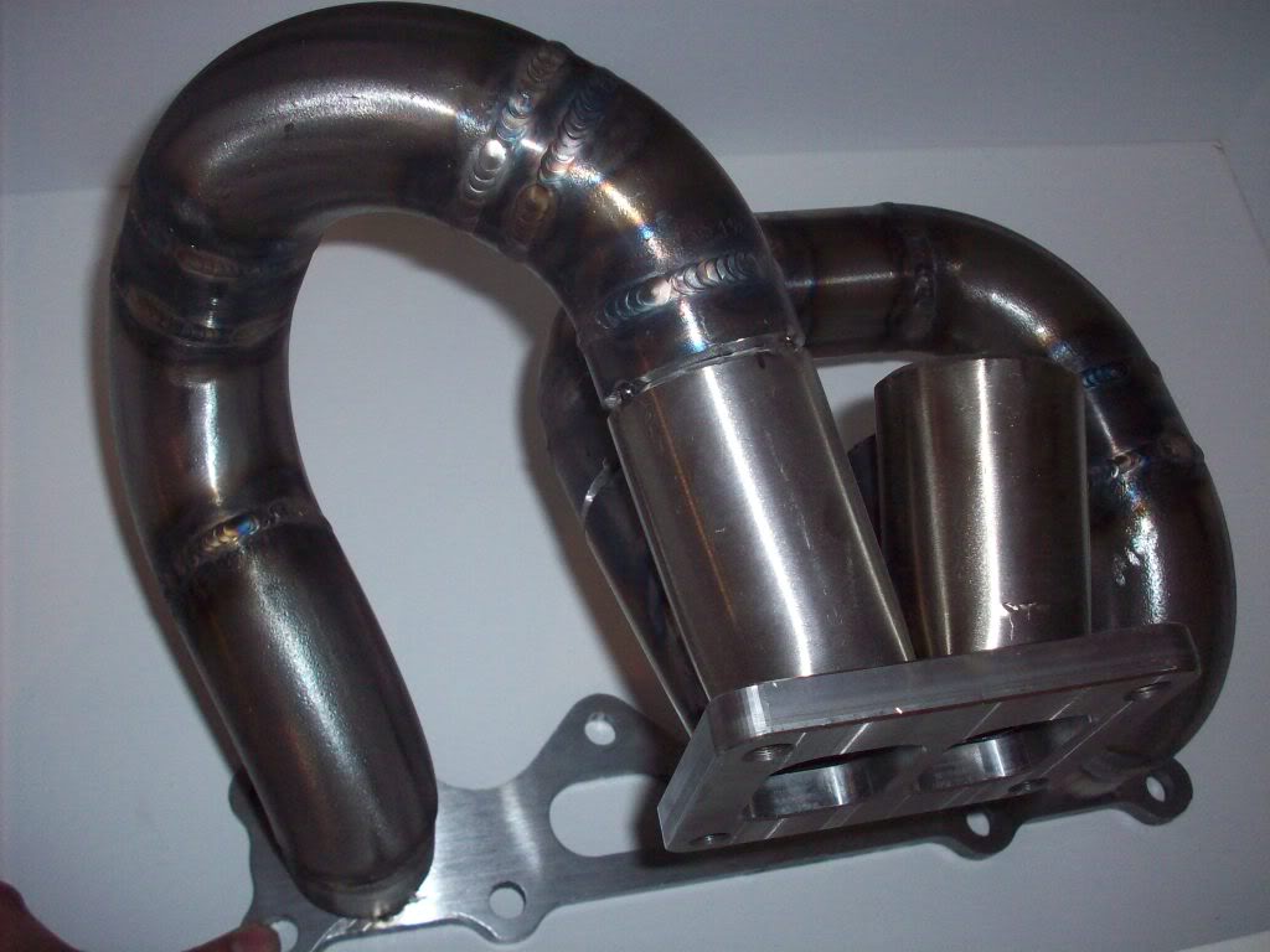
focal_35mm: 37
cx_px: 635
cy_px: 476
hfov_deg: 50.1
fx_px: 1357
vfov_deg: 38.7
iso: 160
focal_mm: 6.2
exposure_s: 1/64
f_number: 2.8
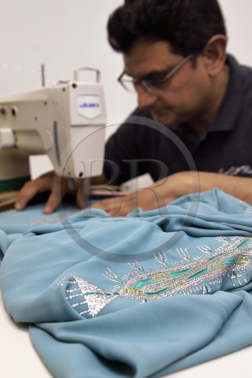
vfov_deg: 48.5
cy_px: 189
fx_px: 420
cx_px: 126
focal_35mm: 40
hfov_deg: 33.4
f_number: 7.1
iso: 1600
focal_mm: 40
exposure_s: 1/100
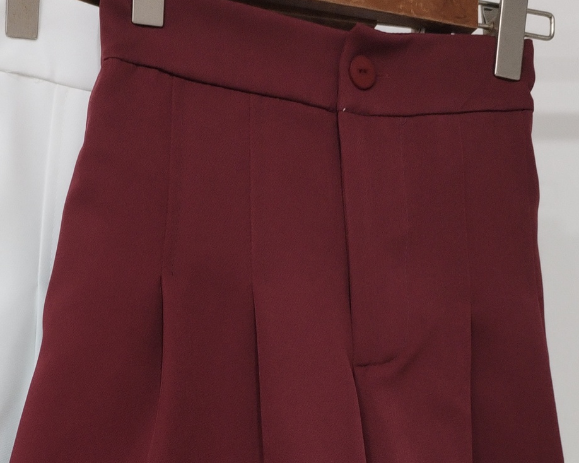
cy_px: 524
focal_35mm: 74
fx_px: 1268
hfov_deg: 25.3
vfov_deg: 19.7
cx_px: 123
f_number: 1.8
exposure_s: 1/33.3
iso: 352
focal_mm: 4.75
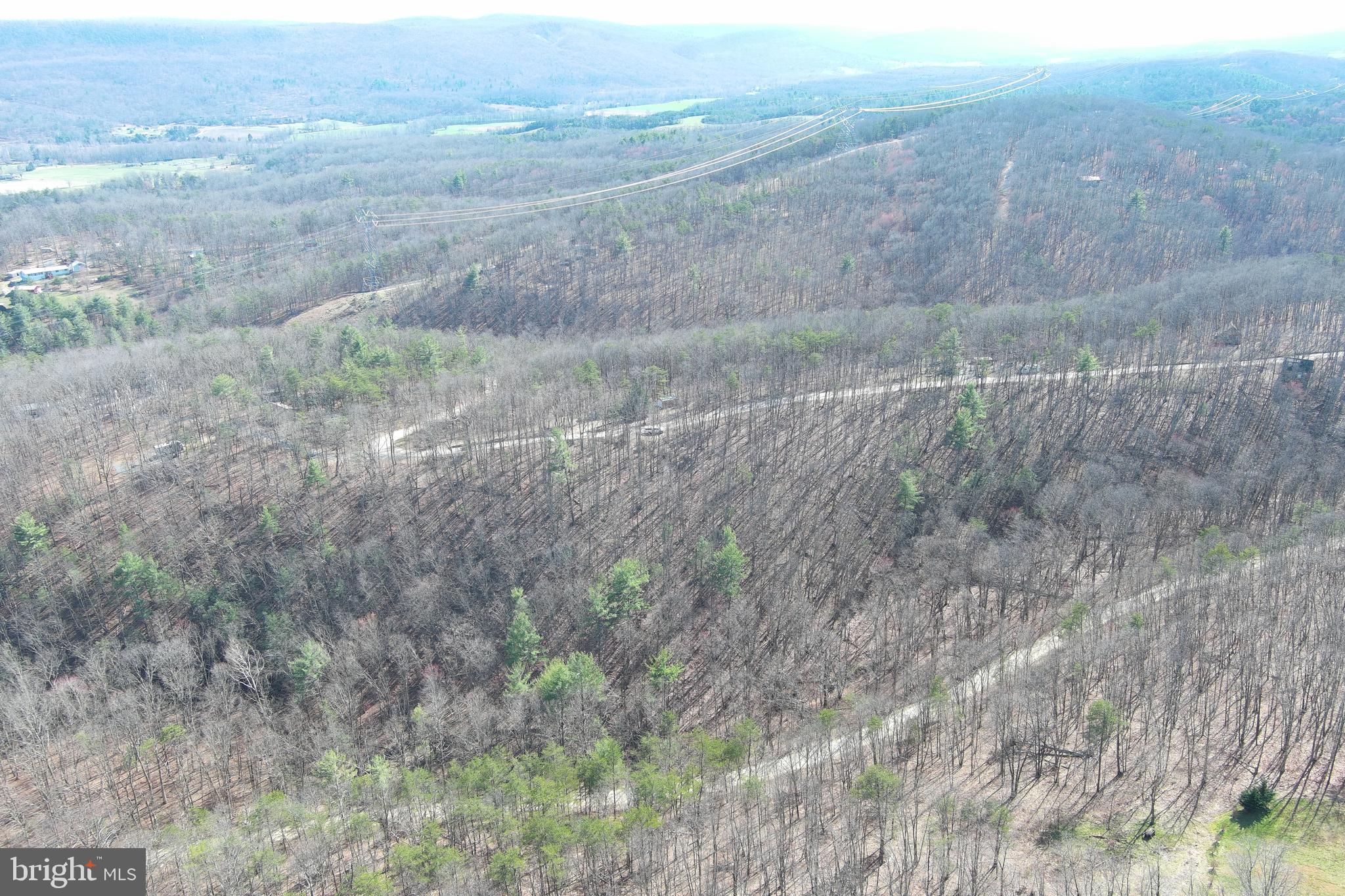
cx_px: 672
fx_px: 1083
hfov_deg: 63.7
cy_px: 448
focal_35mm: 29
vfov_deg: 45.0
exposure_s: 1/234
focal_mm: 10.57
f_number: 2.8
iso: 100
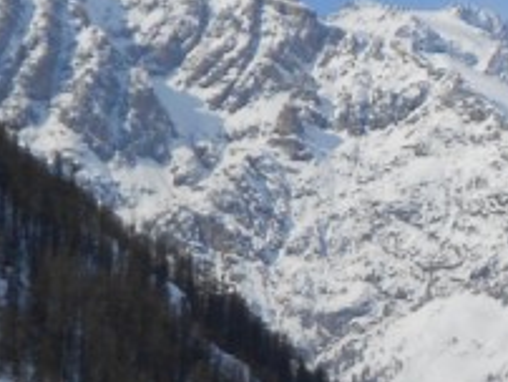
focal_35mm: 183
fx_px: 2689
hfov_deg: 10.4
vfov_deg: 8.1
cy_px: 314
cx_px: 752
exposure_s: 1/320
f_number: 9.8
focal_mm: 6.7
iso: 80
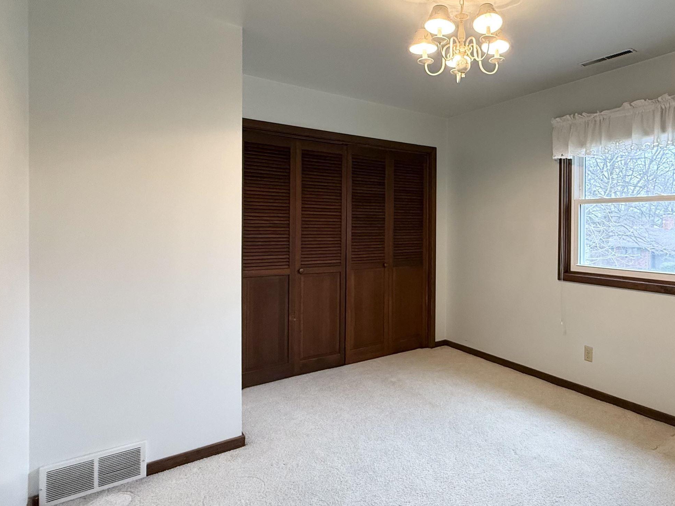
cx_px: 462
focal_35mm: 22
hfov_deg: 73.5
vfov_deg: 61.0
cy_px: 231
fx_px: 429
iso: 320
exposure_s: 1/120
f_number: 2.2
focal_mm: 2.22
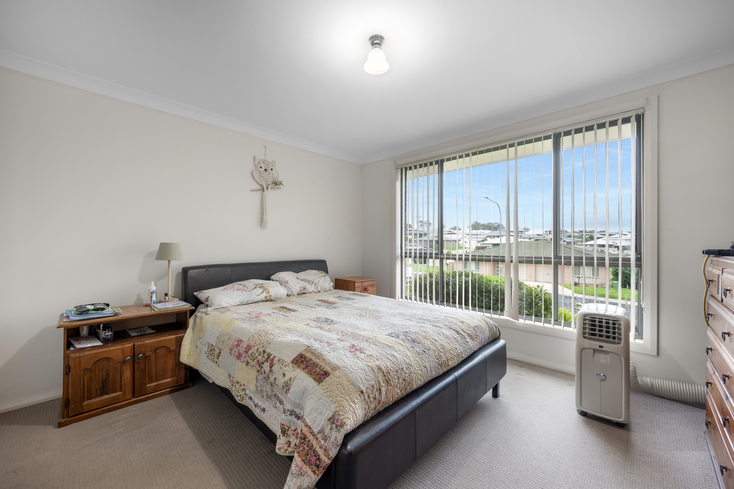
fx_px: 285
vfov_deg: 81.2
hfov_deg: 104.3
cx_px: 367
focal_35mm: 14
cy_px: 244
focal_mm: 14
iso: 160
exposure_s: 1/4
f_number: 11
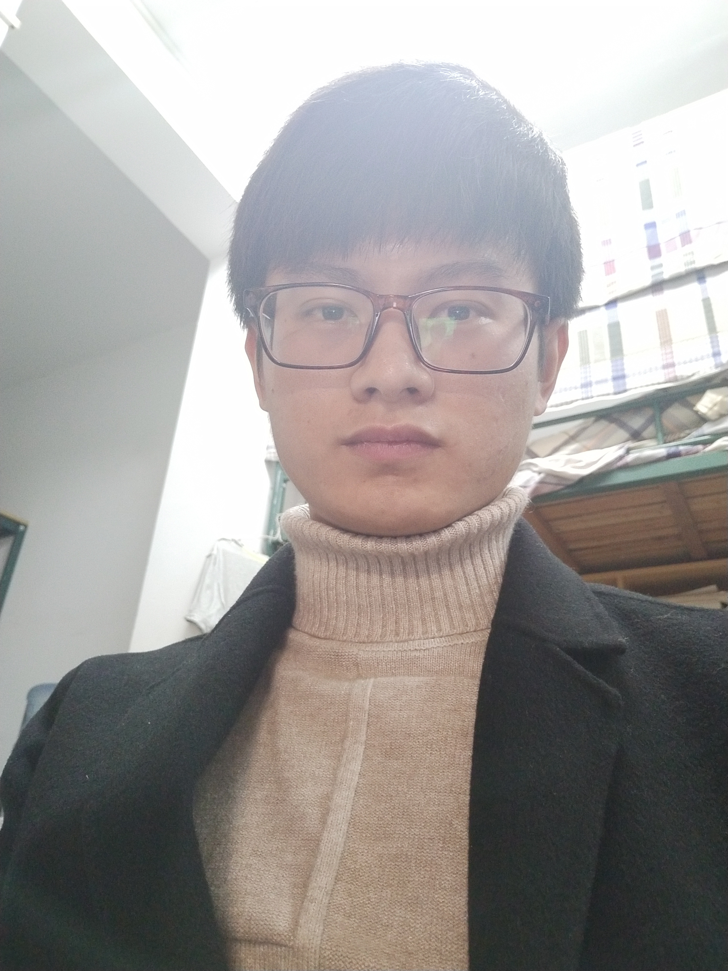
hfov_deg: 48.2
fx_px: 813
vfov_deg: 61.7
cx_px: 364
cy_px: 486
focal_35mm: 29
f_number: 2
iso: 1062
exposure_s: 1/20
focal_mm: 3.87
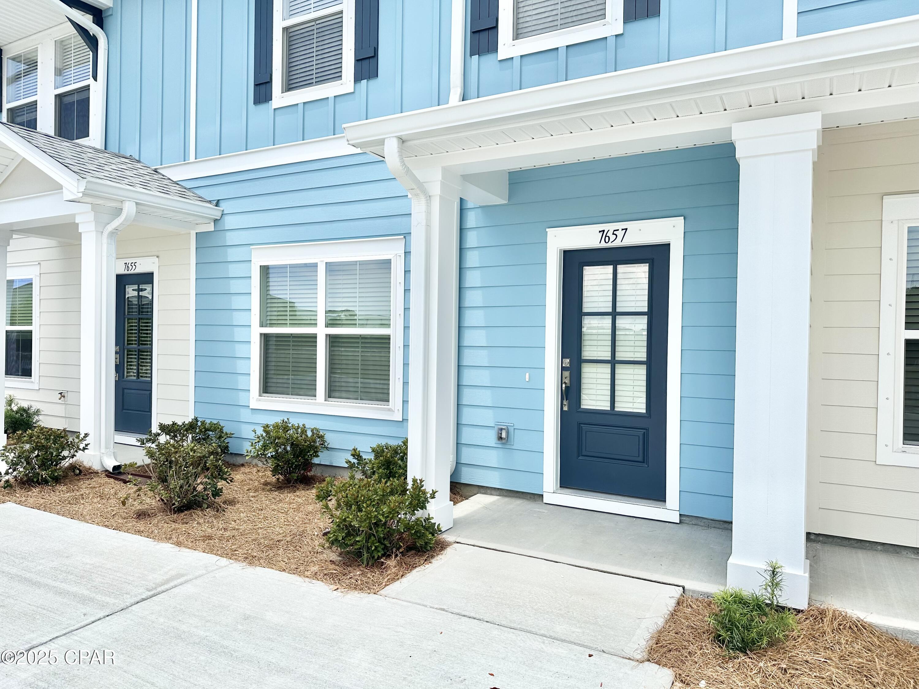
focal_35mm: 24
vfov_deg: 56.8
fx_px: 637
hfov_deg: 71.6
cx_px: 460
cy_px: 344
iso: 80
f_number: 1.78
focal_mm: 6.86
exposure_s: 1/3597
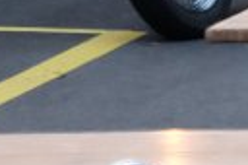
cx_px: 223
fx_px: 5366
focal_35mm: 780
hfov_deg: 2.6
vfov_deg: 1.8
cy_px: -209
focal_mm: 83.3
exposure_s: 1/90
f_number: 5.6
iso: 3200
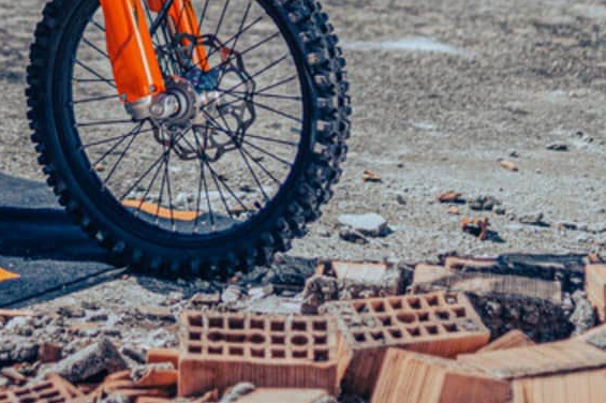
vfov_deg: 7.9
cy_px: -207
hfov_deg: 12.1
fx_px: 2860
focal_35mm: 170
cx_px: 158
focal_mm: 50
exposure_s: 1/8000
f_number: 1.8
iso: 100
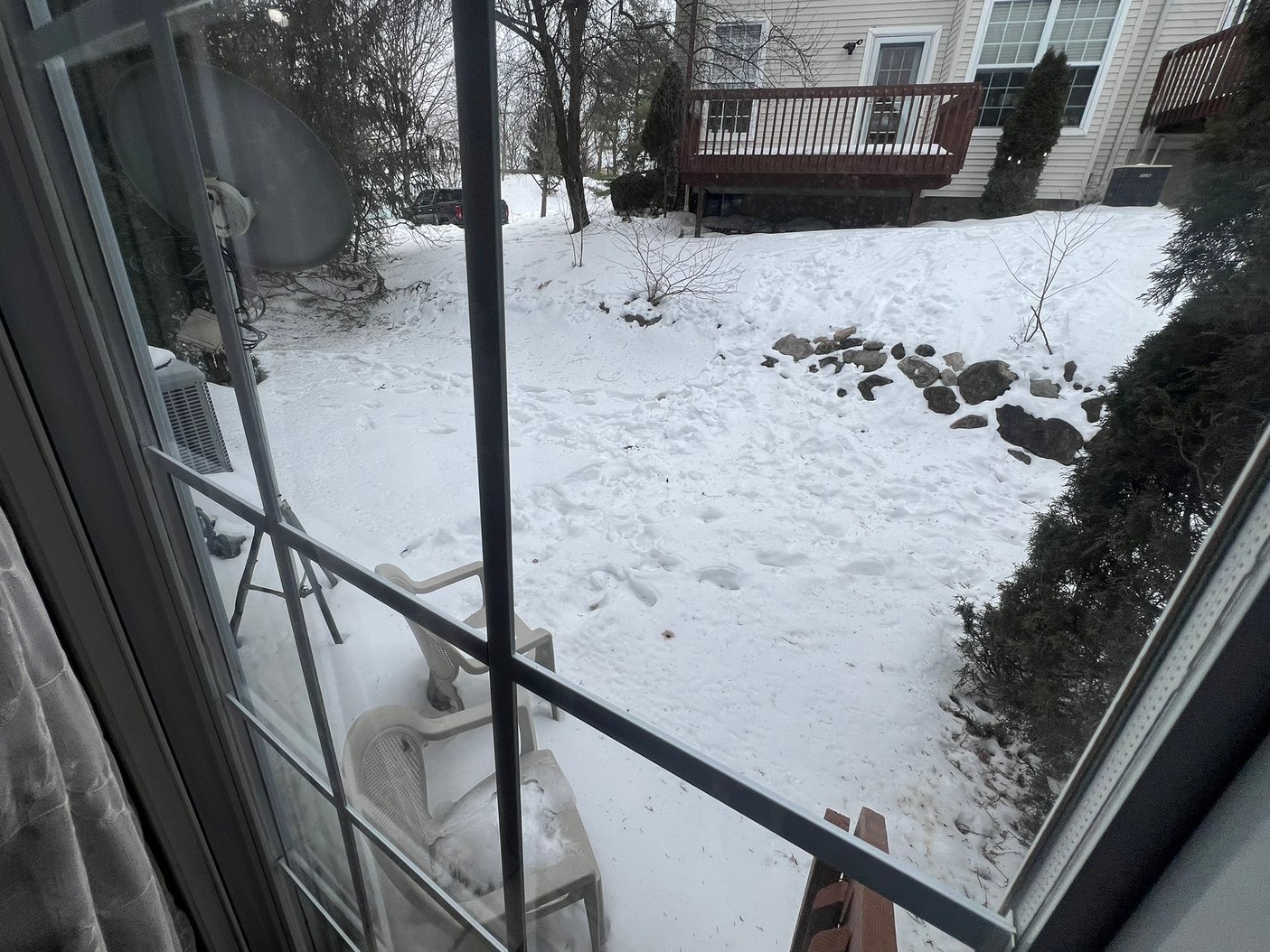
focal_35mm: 14
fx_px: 514
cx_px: 593
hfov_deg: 101.9
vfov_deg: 85.7
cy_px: 460
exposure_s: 1/960
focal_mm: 1.57
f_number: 1.8
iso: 32
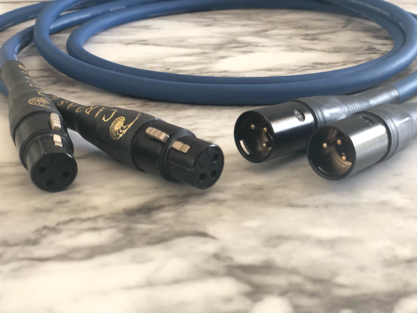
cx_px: 208
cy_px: 156
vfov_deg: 28.0
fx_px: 626
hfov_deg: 36.8
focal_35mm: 52
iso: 125
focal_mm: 6
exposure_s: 1/30
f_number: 2.4
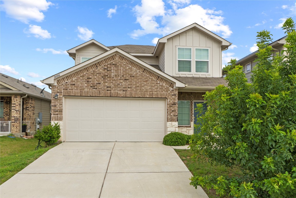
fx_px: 179
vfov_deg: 57.8
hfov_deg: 79.2
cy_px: 99
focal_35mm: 22
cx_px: 148
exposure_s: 1/20
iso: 250
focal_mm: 14.5
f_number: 11
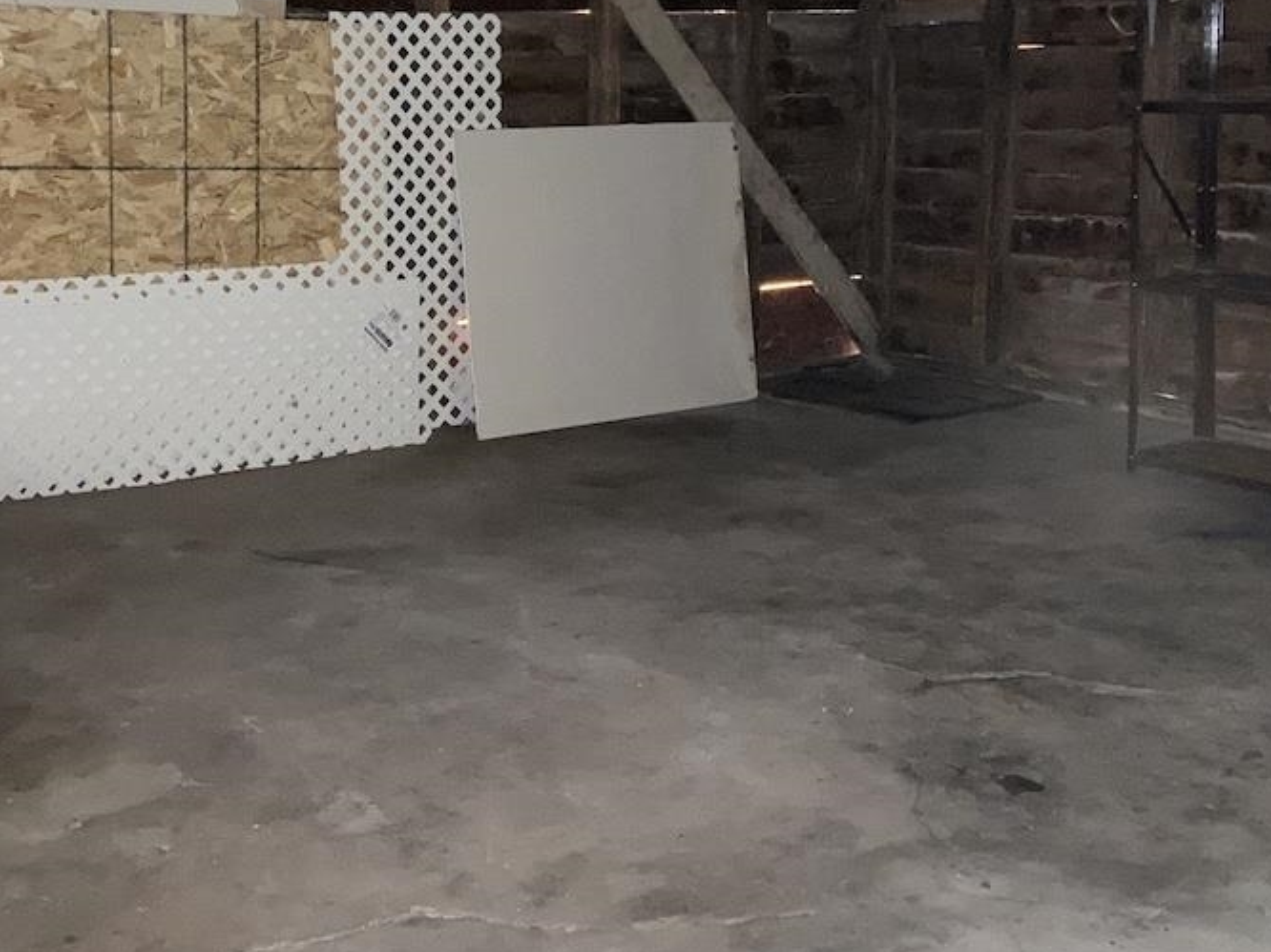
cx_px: 624
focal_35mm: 50
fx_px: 1835
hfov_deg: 38.2
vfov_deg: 28.8
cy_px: 275
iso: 800
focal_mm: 4.25
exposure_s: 1/4
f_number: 1.8
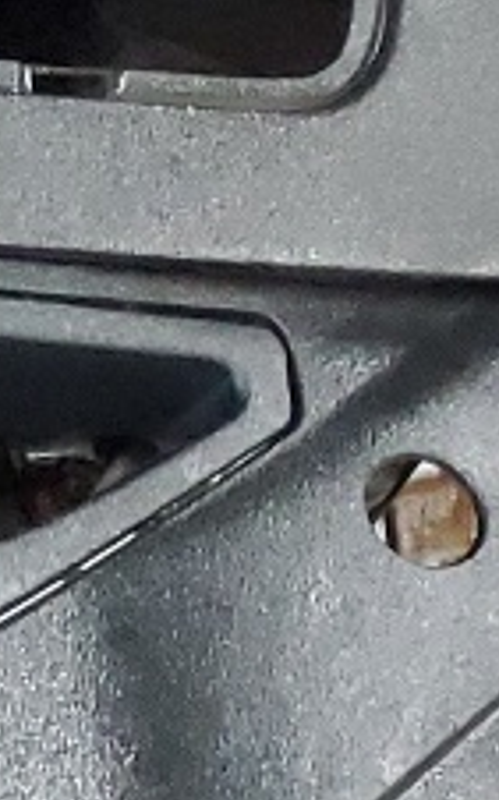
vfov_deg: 10.7
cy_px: 758
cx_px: -1978
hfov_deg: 5.3
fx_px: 4248
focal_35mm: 195
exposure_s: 1/30
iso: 307
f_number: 1.5
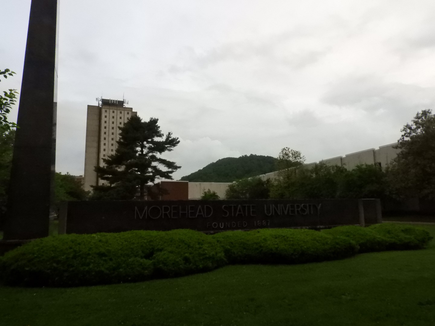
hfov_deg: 71.6
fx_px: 302
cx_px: 218
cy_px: 163
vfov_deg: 56.8
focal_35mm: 24
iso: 1600
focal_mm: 4.3
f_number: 6.7
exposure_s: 1/1600
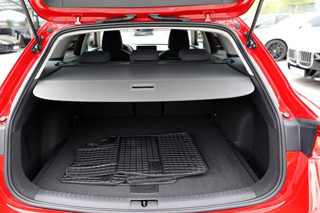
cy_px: 94
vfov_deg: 46.3
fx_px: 249
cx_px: 144
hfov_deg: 65.3
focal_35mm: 28
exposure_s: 1/60
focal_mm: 25
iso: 125
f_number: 4
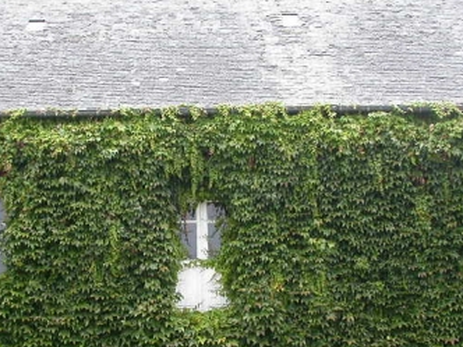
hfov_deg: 24.9
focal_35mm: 78
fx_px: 1043
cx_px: 170
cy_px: 227
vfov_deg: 18.8
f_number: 3.7
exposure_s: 1/74.5
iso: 100
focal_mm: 7.85
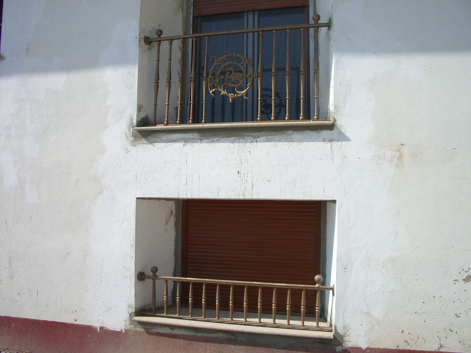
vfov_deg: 40.7
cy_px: 176
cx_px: 236
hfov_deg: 52.6
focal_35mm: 35
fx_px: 476
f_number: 4.3
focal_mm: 5.8
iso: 80
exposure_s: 1/1000
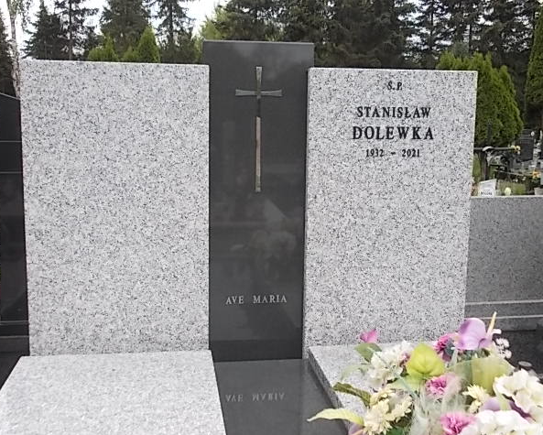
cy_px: 219
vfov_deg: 37.4
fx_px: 643
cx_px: 265
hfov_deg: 45.8
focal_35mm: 40
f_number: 3.1
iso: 80
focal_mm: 5.3
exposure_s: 1/250
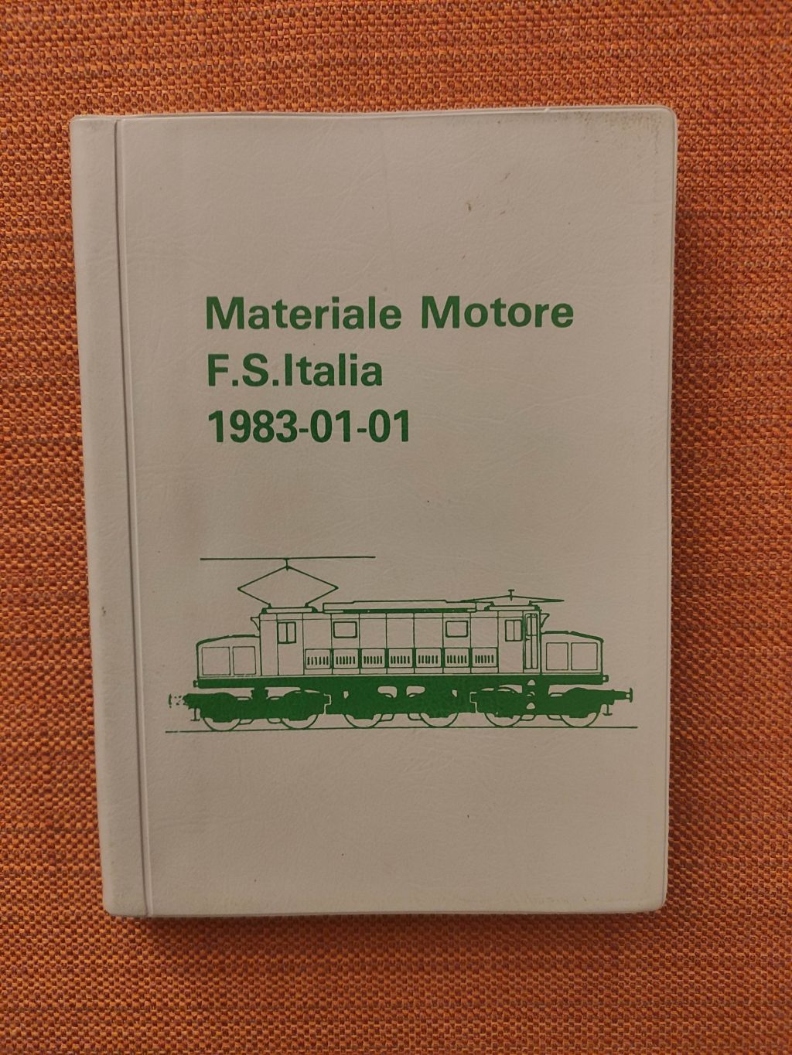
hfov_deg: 54.9
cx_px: 396
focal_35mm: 25
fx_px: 763
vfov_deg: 69.4
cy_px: 528
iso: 1731
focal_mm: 4.74
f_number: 1.79
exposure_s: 1/25
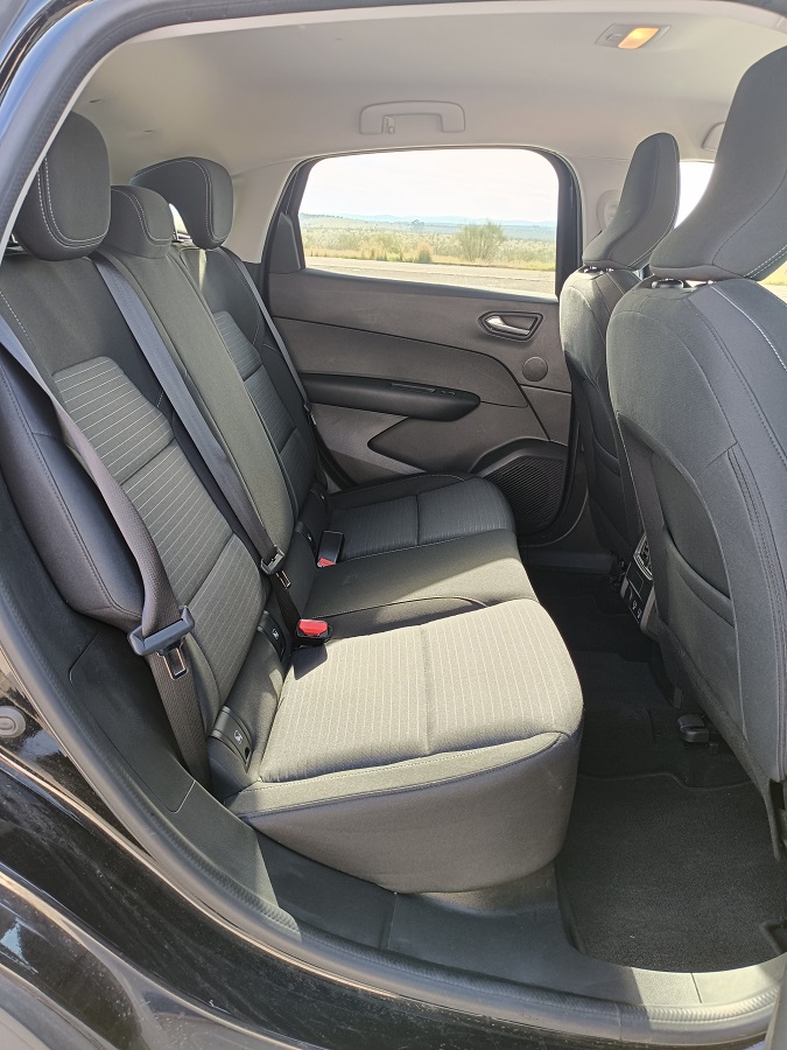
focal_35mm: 25
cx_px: 394
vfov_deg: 69.4
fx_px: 758
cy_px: 525
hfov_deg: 54.9
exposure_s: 1/60
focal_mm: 4.7
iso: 200
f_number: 1.7
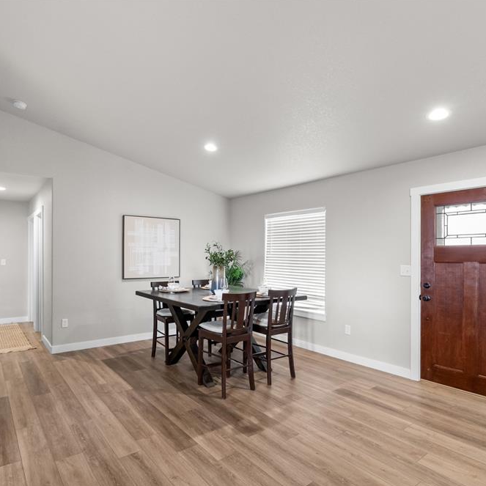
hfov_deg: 71.8
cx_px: 210
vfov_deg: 72.1
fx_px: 334
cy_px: 247
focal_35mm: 21
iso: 1600
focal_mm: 16
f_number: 5.6
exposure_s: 1/30
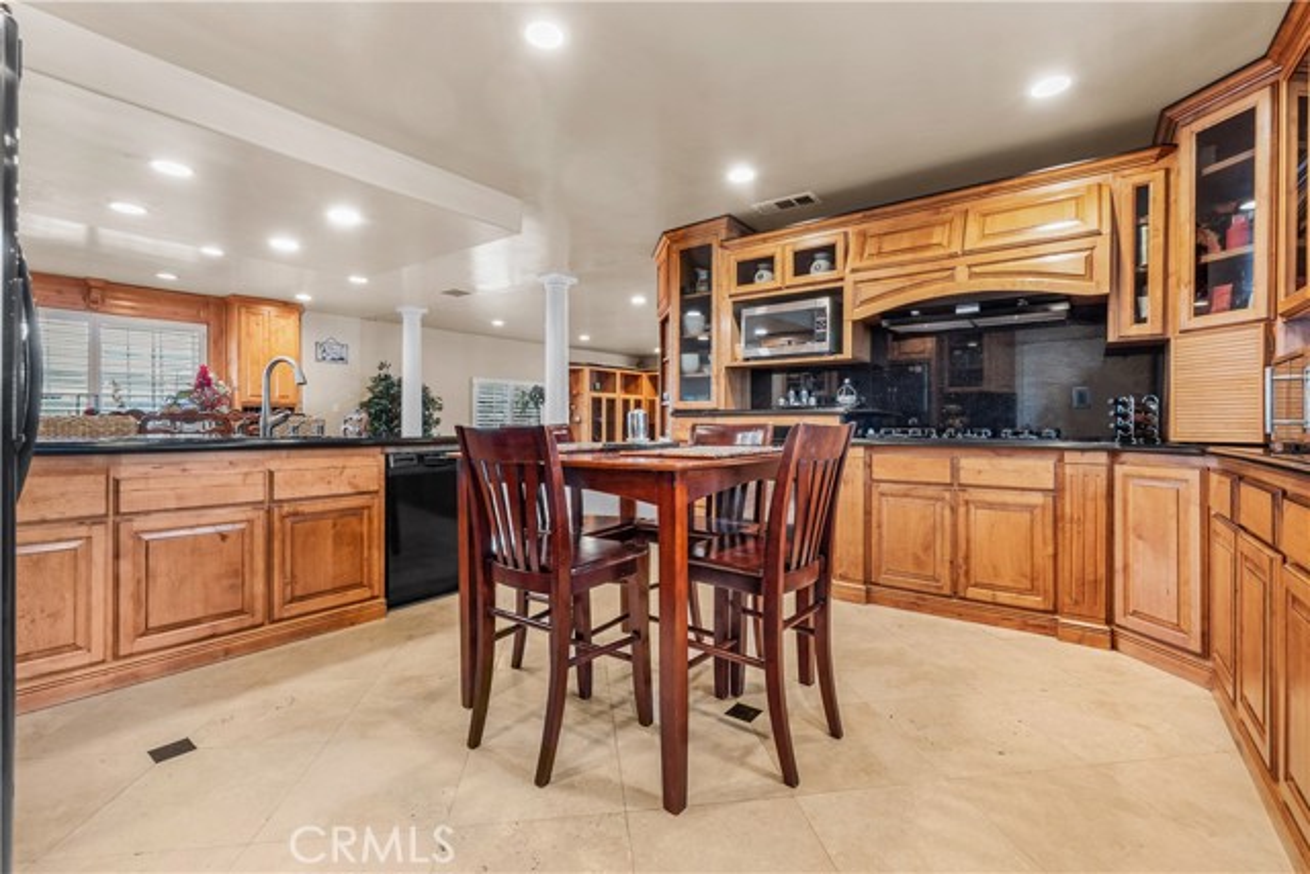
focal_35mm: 15
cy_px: 437
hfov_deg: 100.4
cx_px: 655
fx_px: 546
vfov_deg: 77.4
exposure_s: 1/1.25
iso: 400
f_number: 8
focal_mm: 10
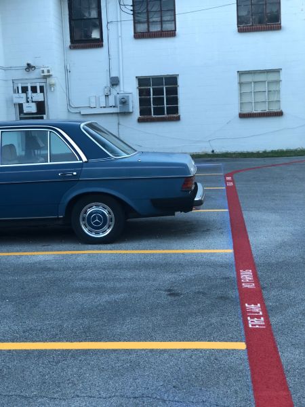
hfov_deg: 25.7
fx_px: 670
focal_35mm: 57
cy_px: 204
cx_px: 152
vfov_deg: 33.8
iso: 25
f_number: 2.8
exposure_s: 1/40
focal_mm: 6.6
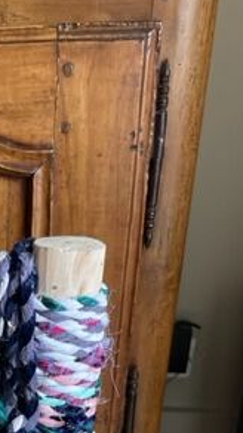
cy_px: 467
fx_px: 711
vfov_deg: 30.5
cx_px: -46
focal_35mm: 62
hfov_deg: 18.4
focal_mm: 4.2
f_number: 1.6
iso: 125
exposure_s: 1/115
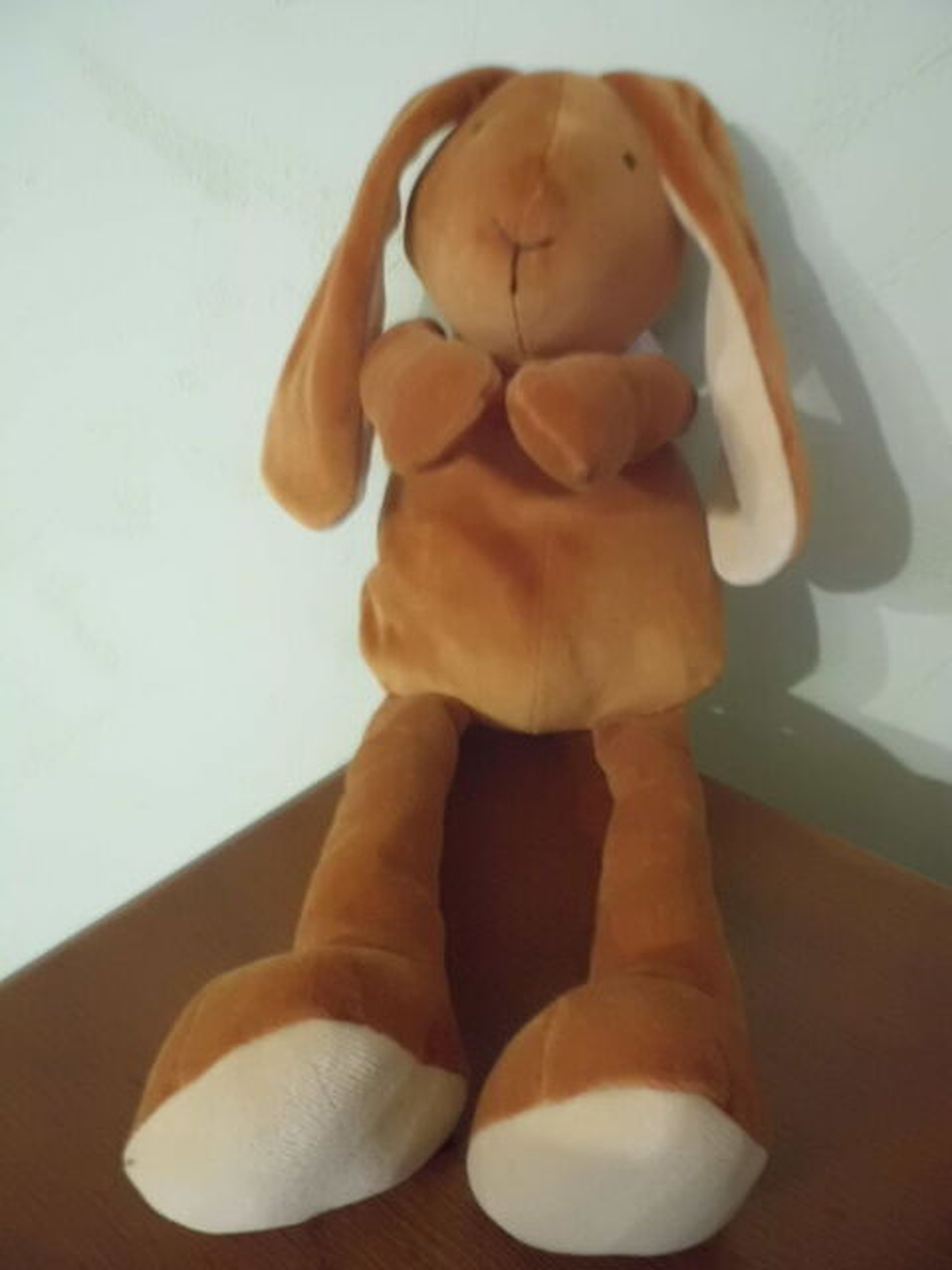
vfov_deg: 67.3
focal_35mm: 26
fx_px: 953
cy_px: 635
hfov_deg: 53.1
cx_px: 476
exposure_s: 1/8
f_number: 3.2
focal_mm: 4.6
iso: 800
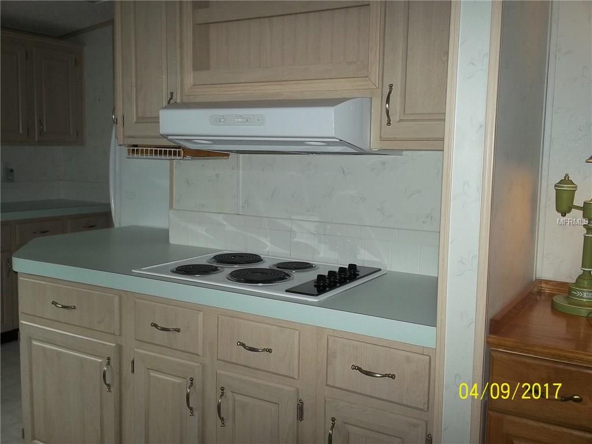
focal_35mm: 38
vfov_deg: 37.7
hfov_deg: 49.0
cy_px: 222
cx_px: 296
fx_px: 650
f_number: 4.5
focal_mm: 6.3
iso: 160
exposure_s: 1/60
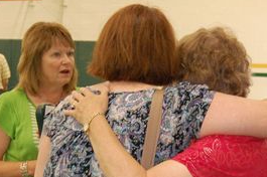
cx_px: 164
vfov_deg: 19.9
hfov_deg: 29.6
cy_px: 125
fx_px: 504
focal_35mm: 68
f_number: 5
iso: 1600
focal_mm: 30
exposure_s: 1/25
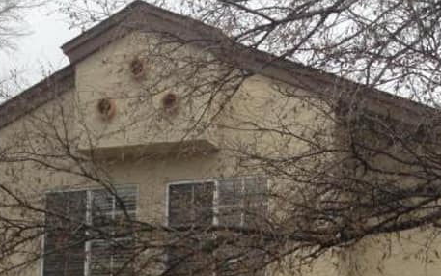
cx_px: 320
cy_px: 443
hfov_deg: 20.3
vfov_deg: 12.1
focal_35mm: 102
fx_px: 1226
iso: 50
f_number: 2.4
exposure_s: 1/293
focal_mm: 4.12
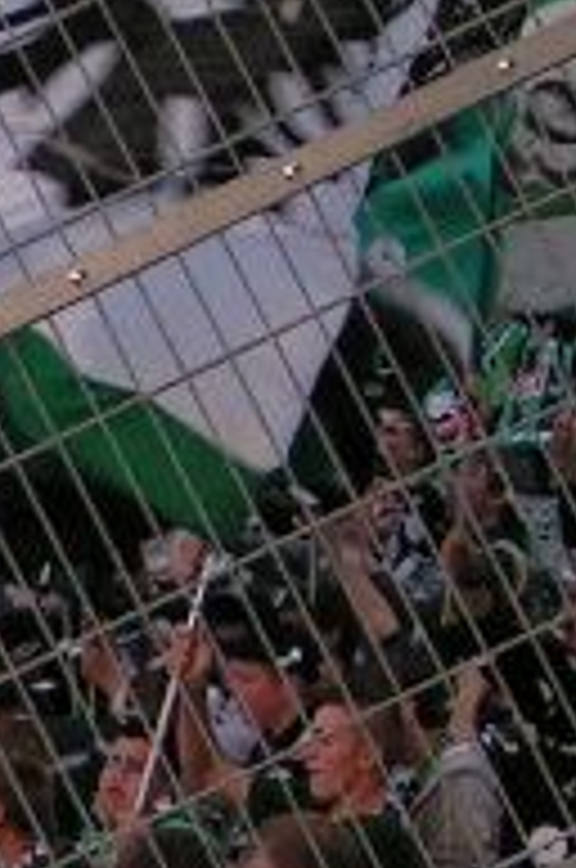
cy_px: 450
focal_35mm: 177
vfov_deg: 11.6
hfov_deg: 7.4
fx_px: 4263
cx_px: -639
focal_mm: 6.3
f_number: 2.8
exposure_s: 1/60
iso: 50
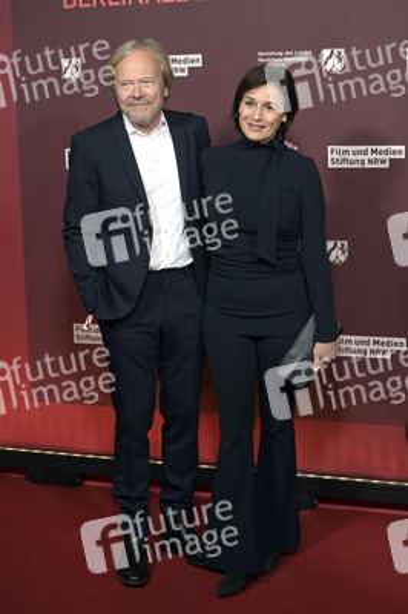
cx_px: 204
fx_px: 1192
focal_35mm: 70
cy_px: 307
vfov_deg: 28.9
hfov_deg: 19.4
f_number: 4.5
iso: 1250
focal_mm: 70
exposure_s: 1/400
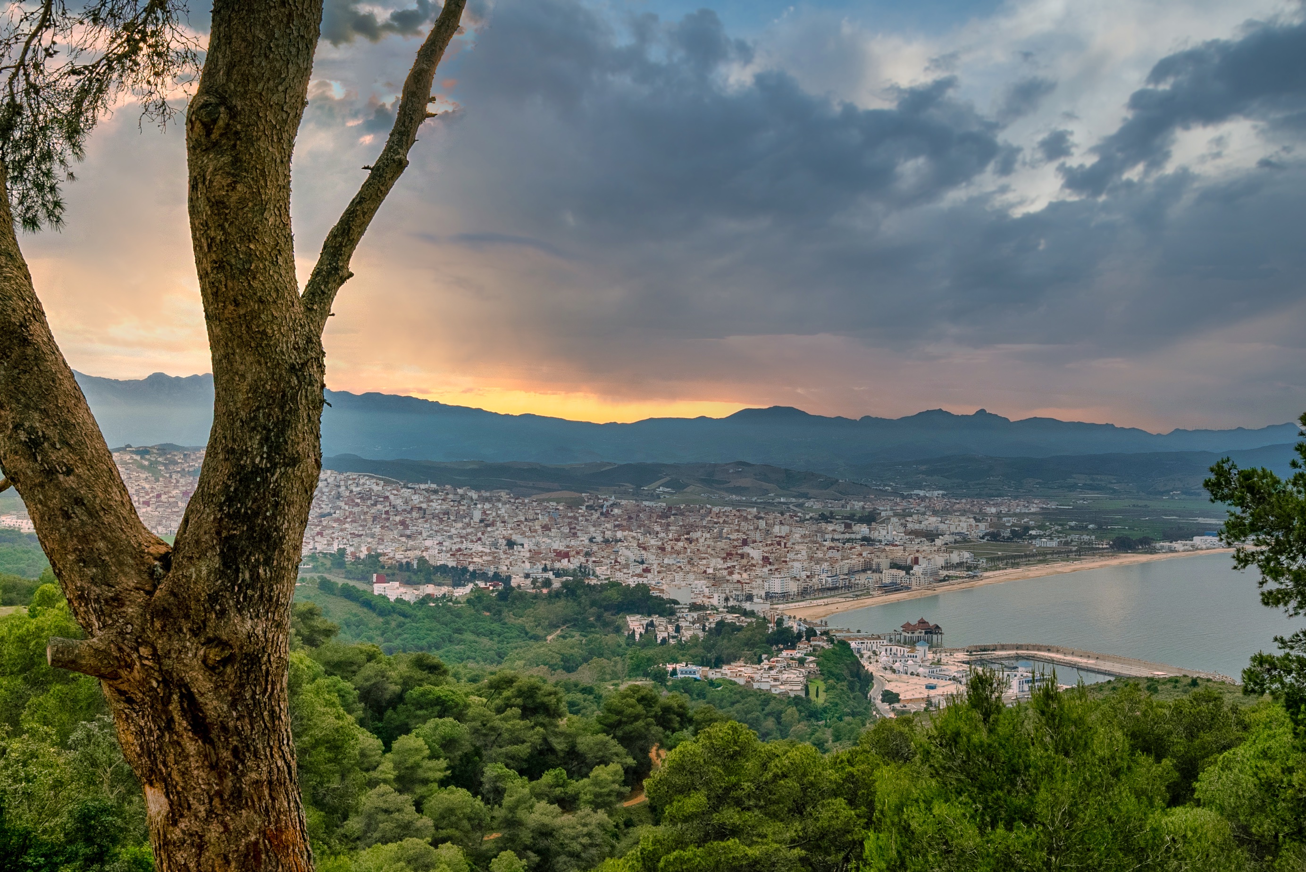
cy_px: 436
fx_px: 1306
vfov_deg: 36.9
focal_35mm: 36
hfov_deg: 53.1
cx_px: 653
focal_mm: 24
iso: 250
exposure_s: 1/125
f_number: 6.3
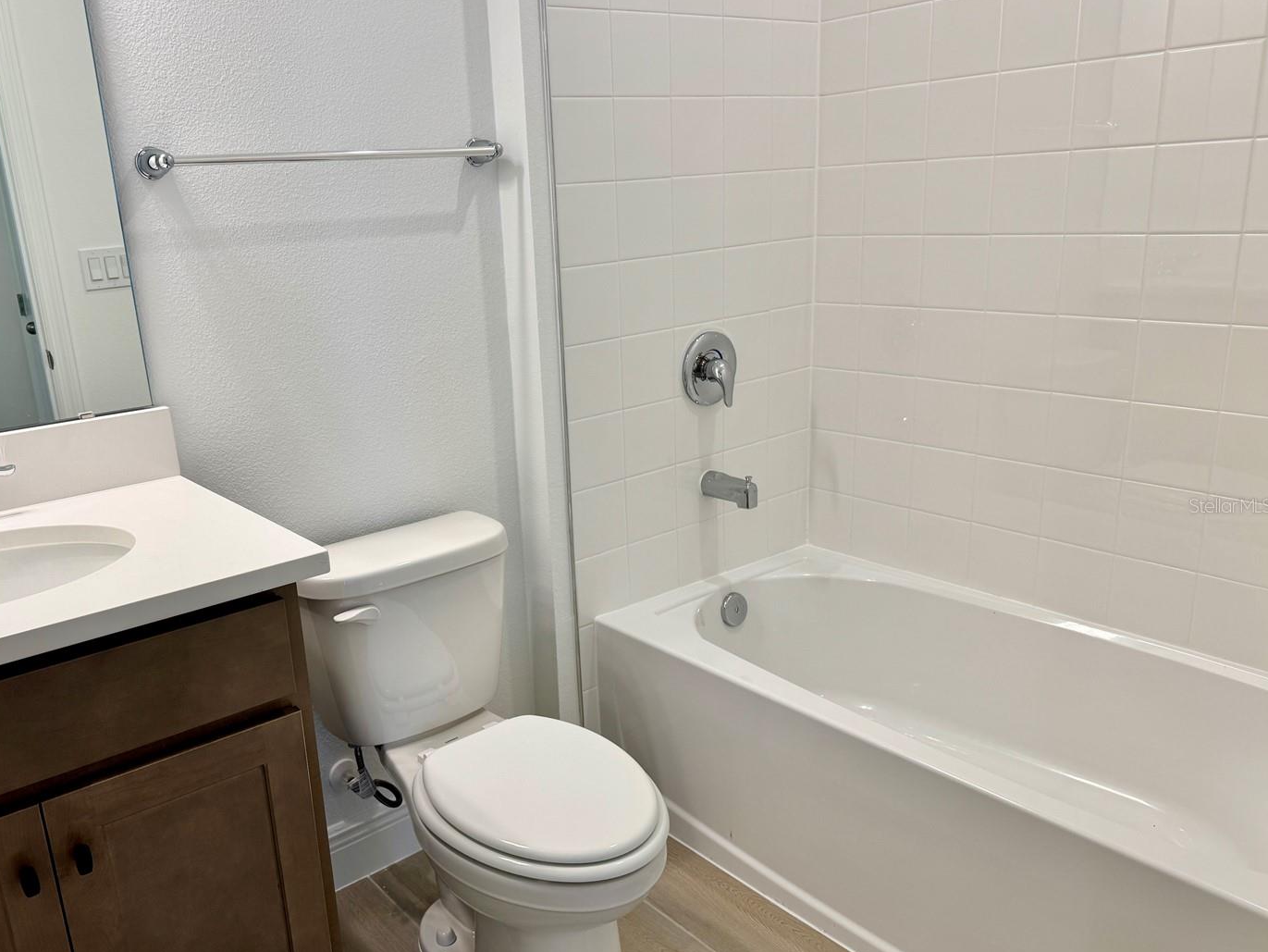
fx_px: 1026
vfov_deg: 49.7
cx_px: 536
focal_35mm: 28
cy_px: 505
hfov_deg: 63.1
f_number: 1.78
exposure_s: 1/120
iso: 80
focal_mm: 6.76
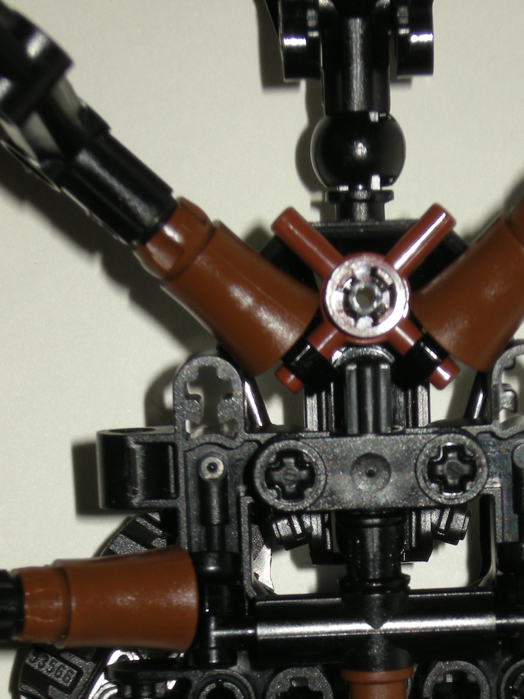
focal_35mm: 155
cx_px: 381
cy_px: 582
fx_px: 3128
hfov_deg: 9.6
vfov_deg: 12.7
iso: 64
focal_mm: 14.6
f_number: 5.1
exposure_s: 1/120
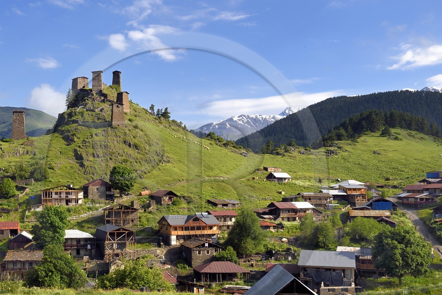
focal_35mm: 46
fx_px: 565
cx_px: 178
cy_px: 182
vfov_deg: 29.1
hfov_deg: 42.6
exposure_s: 1/200
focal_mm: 35
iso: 200
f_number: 14
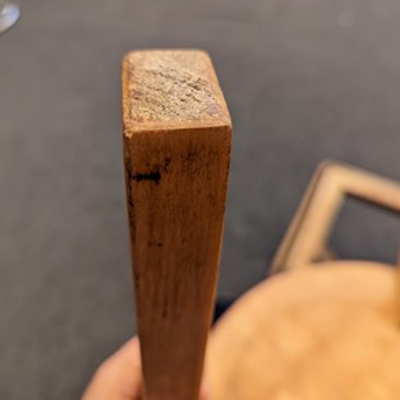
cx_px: 197
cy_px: 171
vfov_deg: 55.4
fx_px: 379
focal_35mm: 29
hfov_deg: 55.6
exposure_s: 1/100
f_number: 1.85
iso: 769
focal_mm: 6.81
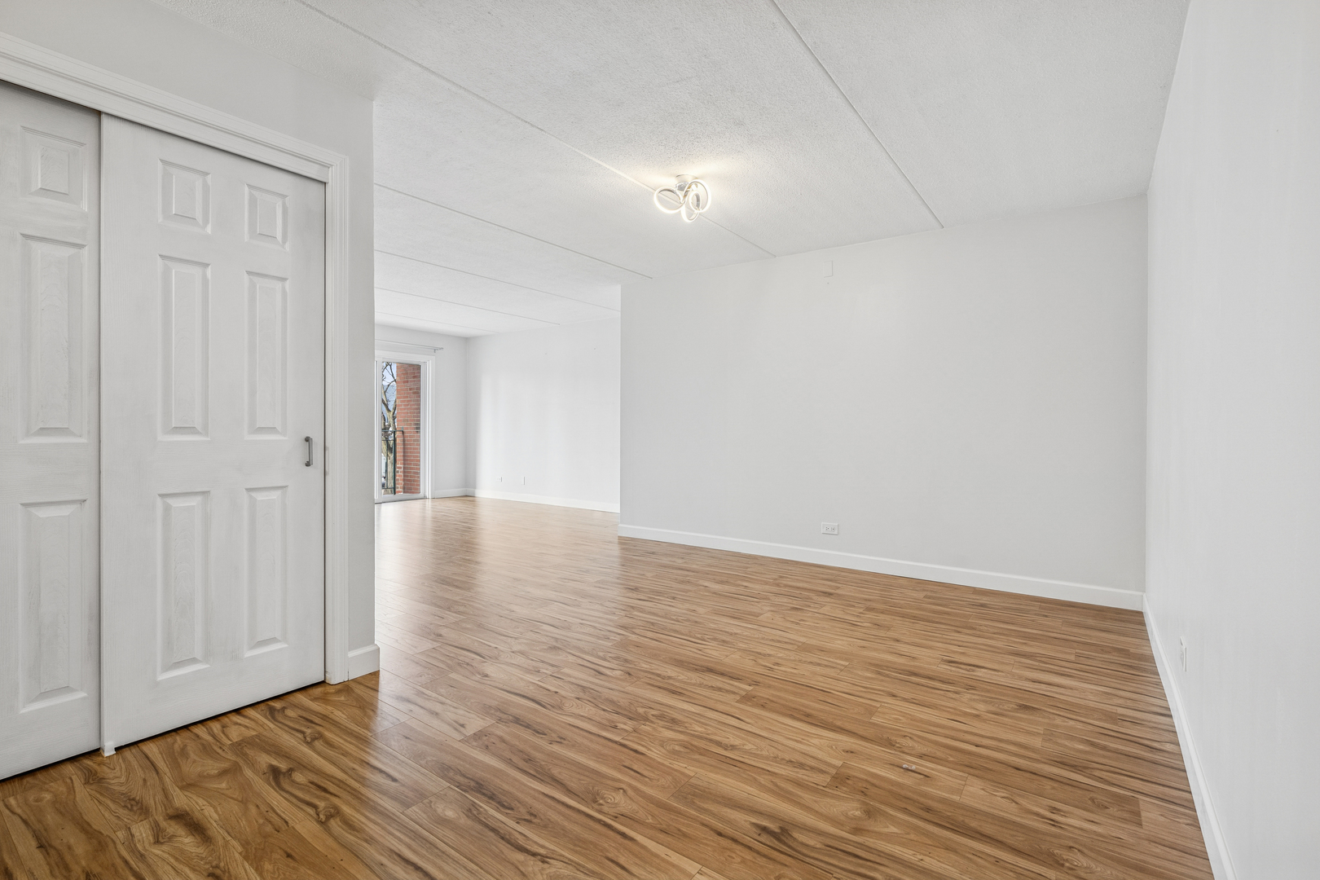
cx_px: 660
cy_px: 440
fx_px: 587
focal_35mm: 16
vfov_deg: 73.7
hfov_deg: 96.7
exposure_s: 1/40
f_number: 8
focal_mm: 16
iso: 400
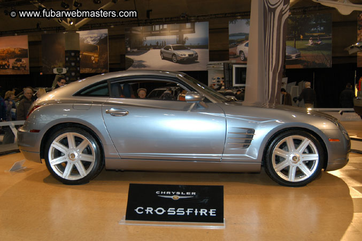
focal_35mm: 36
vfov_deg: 36.8
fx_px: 362
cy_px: 120
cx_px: 181
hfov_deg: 53.2
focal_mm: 24
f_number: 5
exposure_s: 1/60
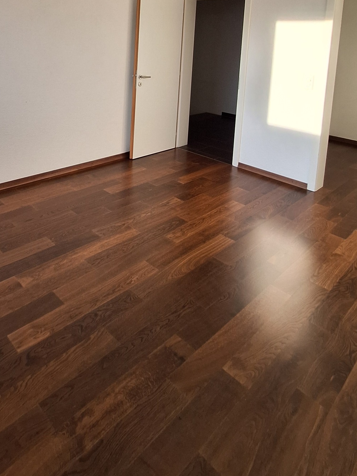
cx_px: 101
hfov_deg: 53.0
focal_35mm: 25
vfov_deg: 61.5
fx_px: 344
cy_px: 73
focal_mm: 1.74
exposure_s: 1/100
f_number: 2.2
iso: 64
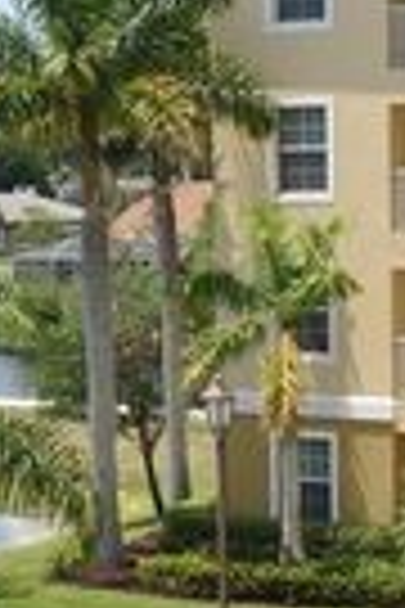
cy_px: 342
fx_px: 2244
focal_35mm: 133
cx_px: 126
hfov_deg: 10.3
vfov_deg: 15.4
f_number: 8
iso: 100
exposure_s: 1/250
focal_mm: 24
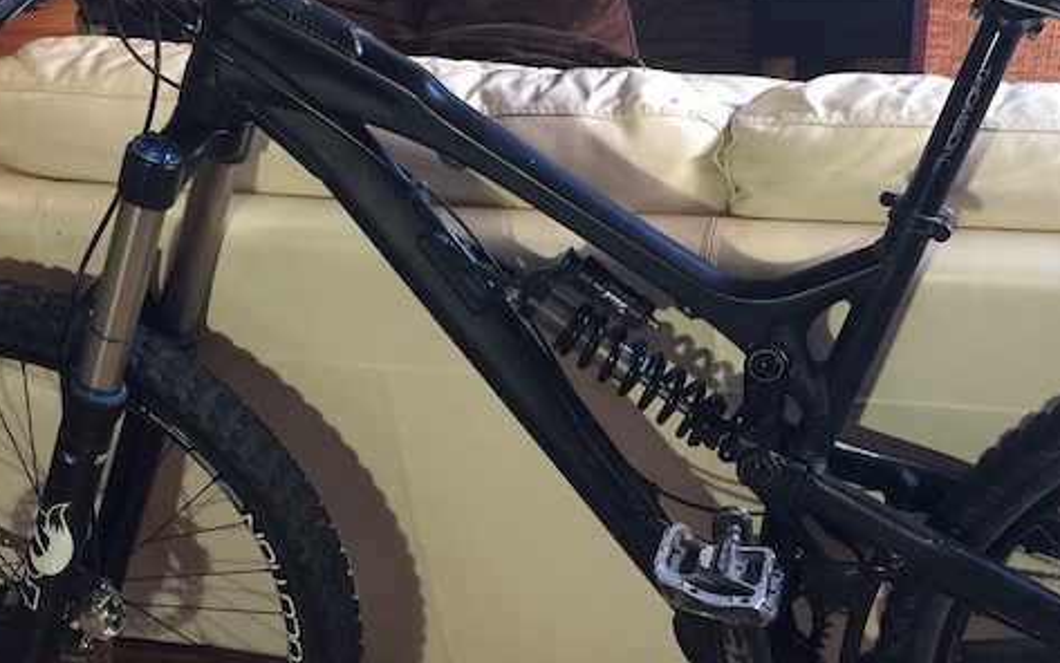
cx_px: 645
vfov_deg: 24.7
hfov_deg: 38.7
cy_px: 477
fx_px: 1503
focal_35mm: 52
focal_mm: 4.15
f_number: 2.2
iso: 125
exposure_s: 1/15
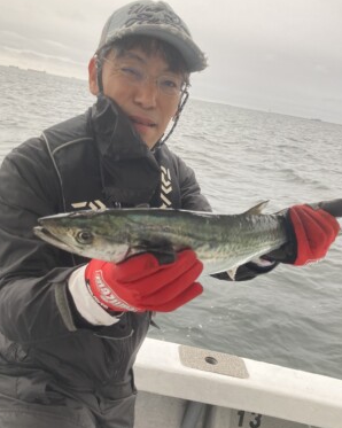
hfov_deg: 44.5
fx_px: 418
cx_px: 176
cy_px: 234
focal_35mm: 33
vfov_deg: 54.2
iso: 50
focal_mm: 3.99
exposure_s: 1/121
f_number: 1.8
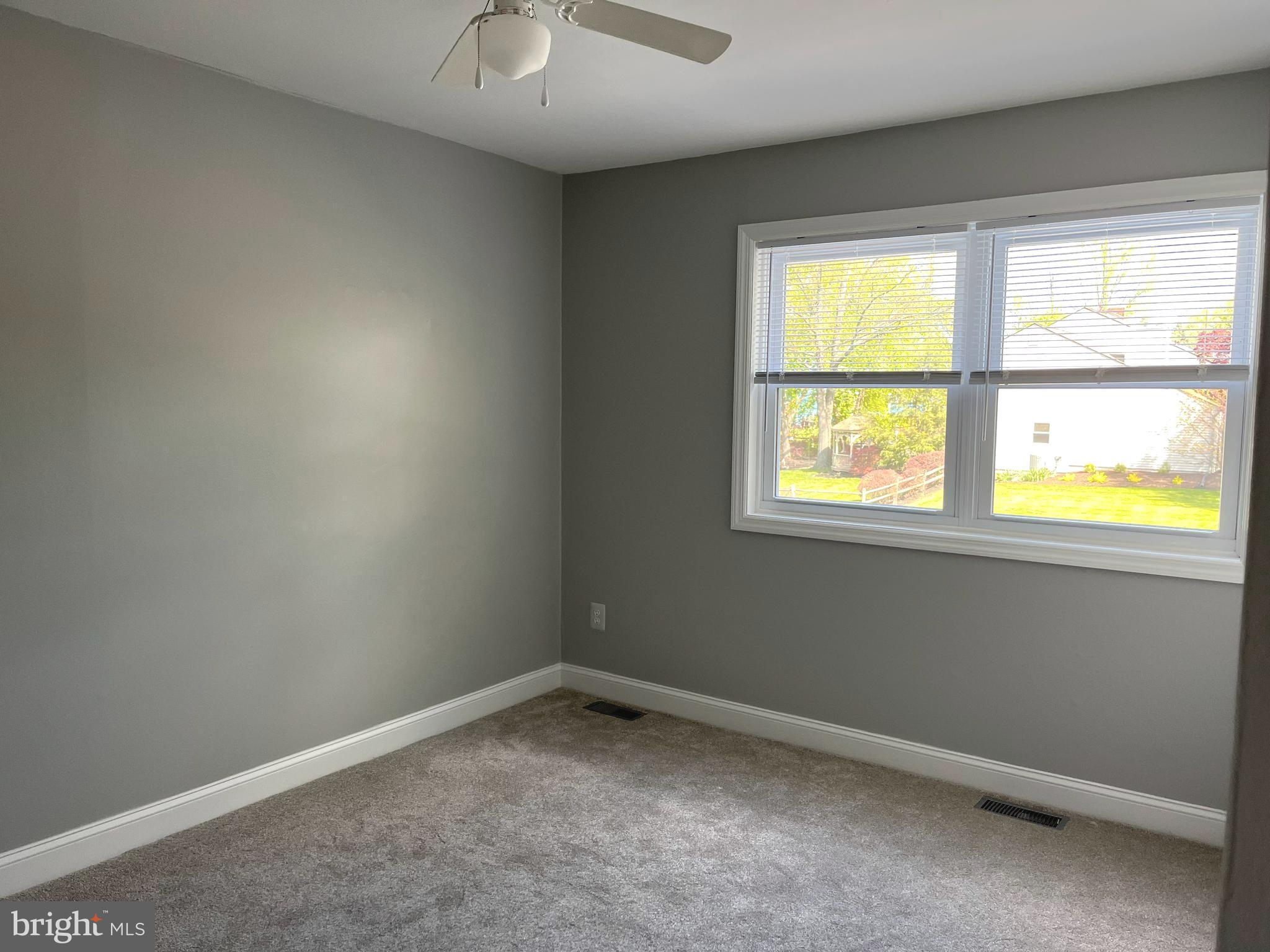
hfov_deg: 67.3
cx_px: 635
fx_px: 954
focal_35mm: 26
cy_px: 476
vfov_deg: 53.1
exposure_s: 1/121
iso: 125
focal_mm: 5.1
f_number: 1.6
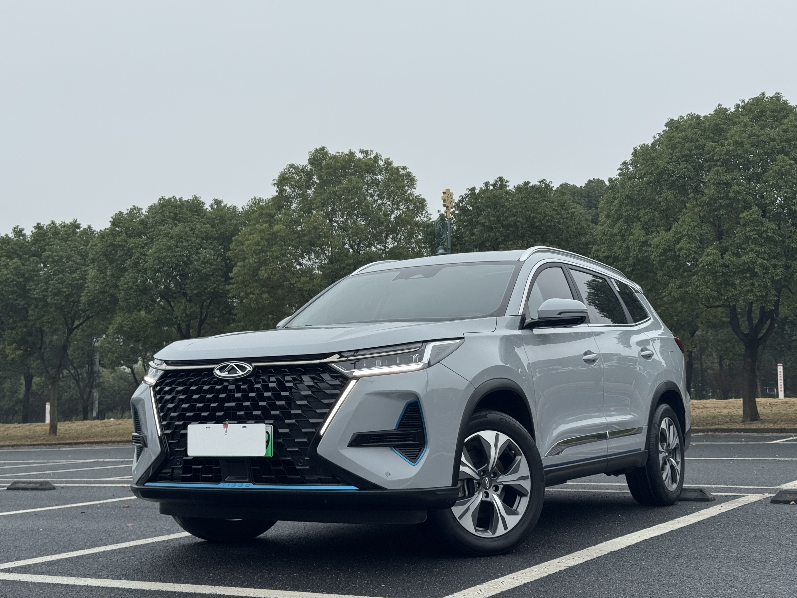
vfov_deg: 30.3
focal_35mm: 48
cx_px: 398
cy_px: 299
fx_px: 1105
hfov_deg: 39.7
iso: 64
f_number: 1.78
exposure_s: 1/832
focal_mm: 6.76
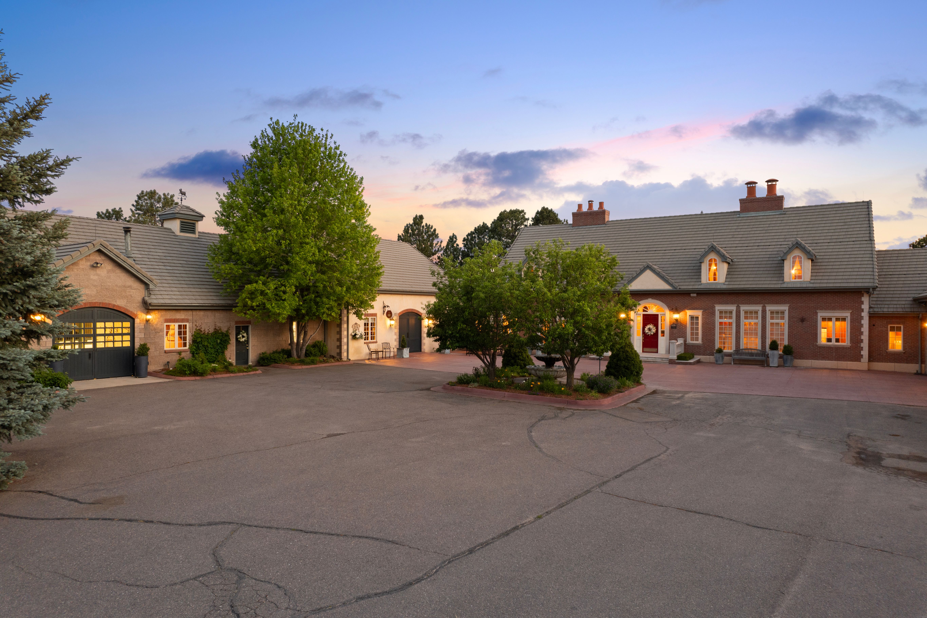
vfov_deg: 57.2
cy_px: 309
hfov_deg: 78.6
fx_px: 566
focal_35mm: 22
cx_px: 464
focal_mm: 8.38
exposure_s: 1/15
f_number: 2.8
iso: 300
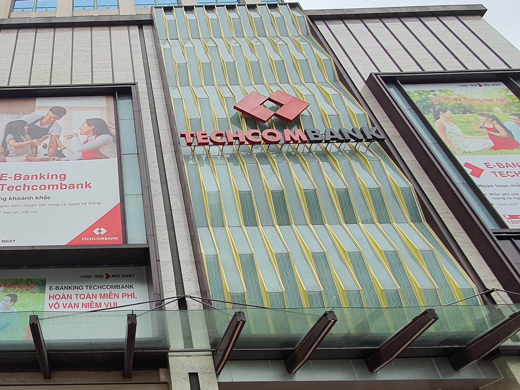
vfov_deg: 53.5
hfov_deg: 62.2
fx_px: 376
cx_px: 88
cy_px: 268
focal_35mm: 25
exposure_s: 1/100
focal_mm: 1.8
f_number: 2.2
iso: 50
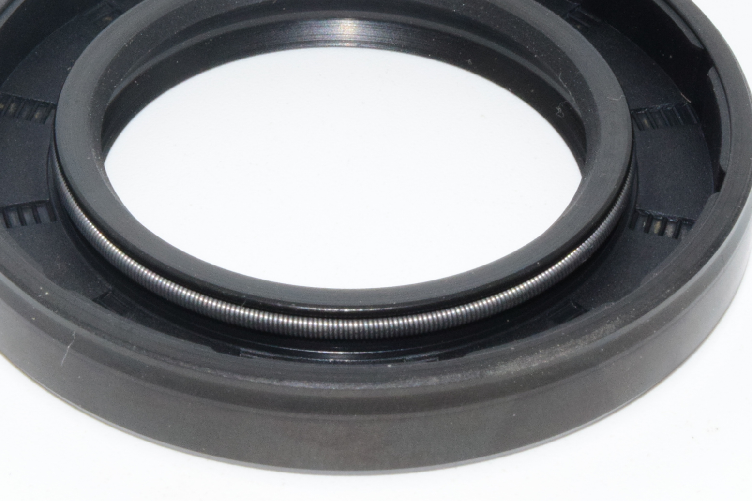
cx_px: 332
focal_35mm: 159
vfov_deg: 8.6
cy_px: 168
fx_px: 3320
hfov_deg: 12.9
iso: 1600
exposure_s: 1/60
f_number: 36
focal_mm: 55
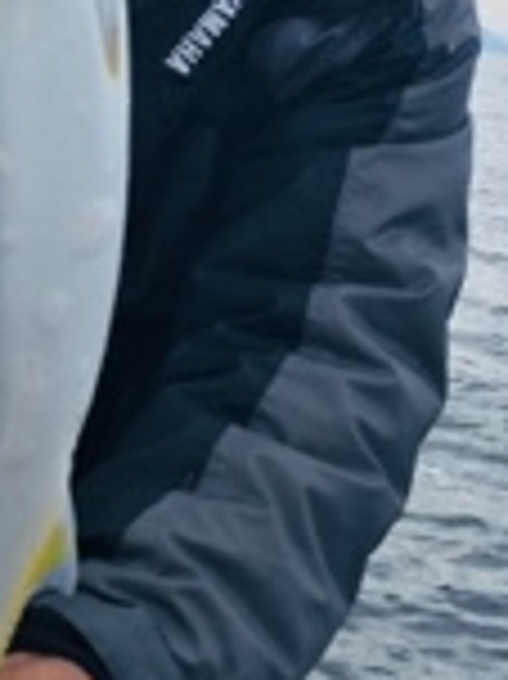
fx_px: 1509
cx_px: 49
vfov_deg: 24.8
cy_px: 104
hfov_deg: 18.8
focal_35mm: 77
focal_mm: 4.15
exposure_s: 1/1099
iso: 25
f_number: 2.2
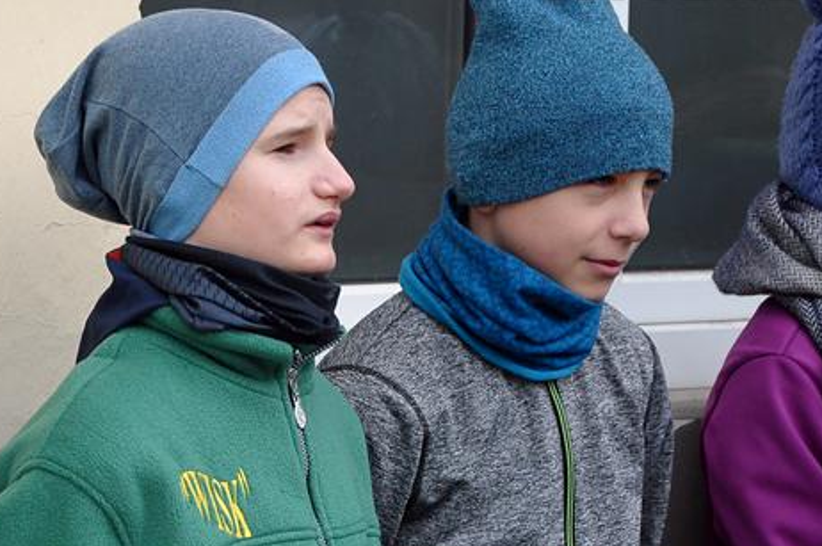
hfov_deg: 12.0
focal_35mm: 171
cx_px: 246
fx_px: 3900
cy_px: 414
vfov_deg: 8.0
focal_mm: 62
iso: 800
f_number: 5.3
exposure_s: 1/320
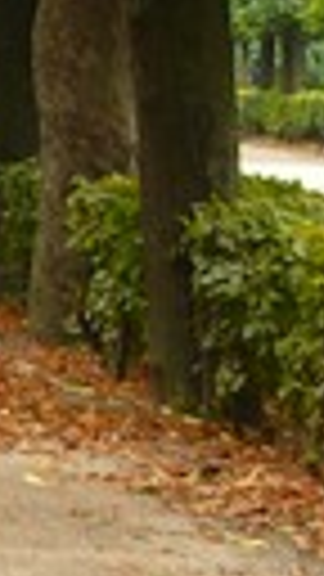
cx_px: -747
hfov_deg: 3.4
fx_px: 5346
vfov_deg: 6.1
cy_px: -153
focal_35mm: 350
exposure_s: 1/30
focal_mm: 11.5
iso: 125
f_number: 3.2
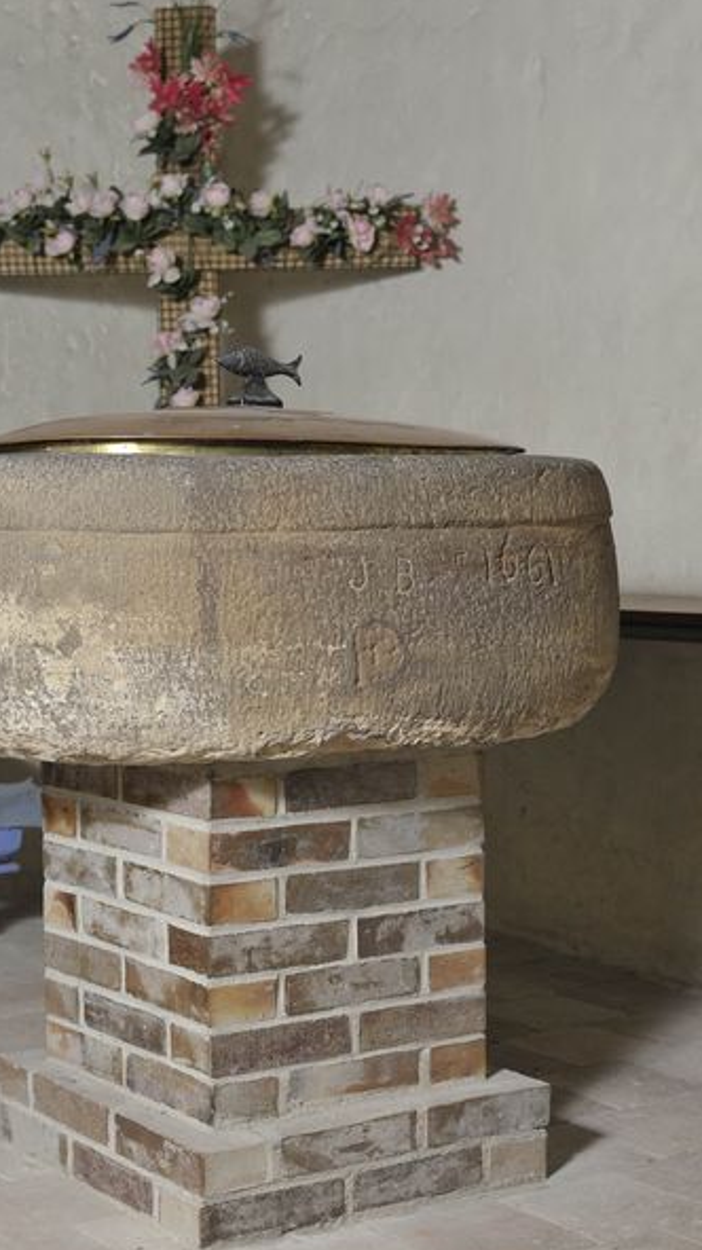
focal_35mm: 62
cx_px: 246
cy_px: 692
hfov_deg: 19.3
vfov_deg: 33.8
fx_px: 2054
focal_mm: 50
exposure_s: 1/100
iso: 400
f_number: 5.6
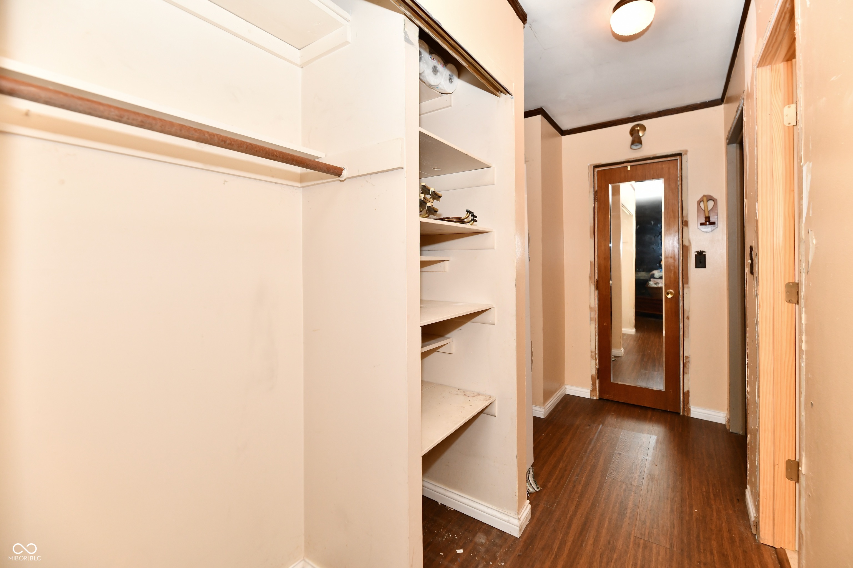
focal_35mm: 14
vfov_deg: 81.2
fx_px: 332
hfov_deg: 104.3
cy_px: 284
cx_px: 426
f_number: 6.3
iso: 640
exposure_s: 1/60
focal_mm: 14
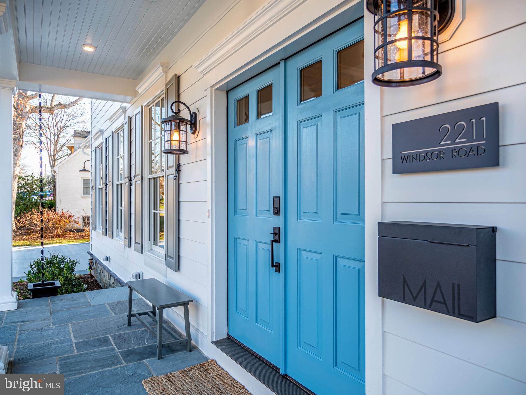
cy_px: 198
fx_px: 365
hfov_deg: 71.6
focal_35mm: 24
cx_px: 263
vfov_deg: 56.8
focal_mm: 12
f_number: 2.8
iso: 100
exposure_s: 1/1600
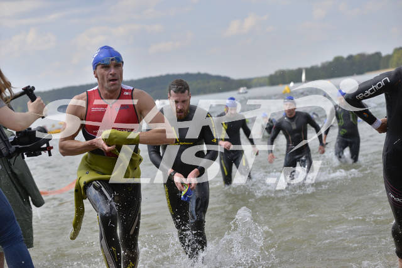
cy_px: 134
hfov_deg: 28.8
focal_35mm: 70
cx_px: 201
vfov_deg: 19.5
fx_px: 782
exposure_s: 1/3200
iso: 200
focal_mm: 70
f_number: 4
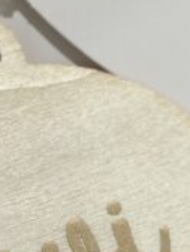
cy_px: 81
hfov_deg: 6.5
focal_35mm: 227
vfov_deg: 8.7
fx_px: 1659
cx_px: 177
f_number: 1.78
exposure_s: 1/50
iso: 64
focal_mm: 6.76
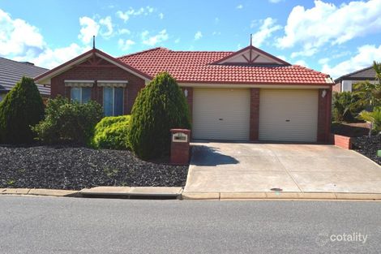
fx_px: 381
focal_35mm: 36
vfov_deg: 36.8
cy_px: 127
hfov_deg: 53.1
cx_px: 190
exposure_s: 1/500
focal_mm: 24
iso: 280
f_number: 11
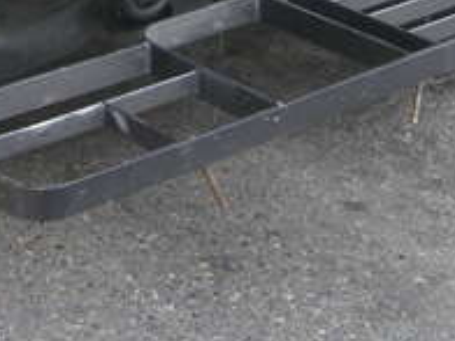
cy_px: -295
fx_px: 1880
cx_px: -28
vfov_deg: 9.8
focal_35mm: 143
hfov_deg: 13.6
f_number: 2.8
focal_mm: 5.7
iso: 50
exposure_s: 1/70.1
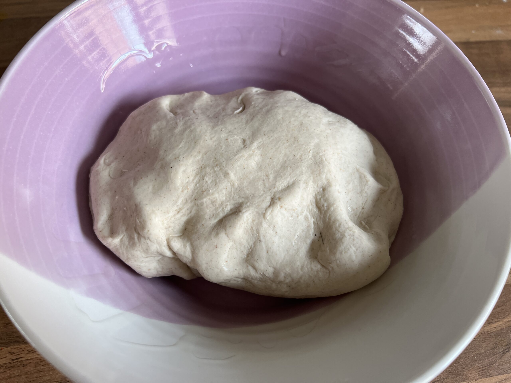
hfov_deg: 67.3
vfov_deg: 53.1
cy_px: 192
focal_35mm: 26
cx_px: 256
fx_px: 384
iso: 125
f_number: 1.5
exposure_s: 1/121
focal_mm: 5.7
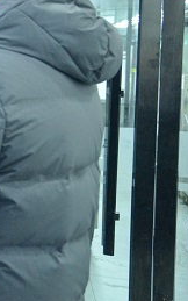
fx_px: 639
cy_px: 60
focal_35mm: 78
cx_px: -180
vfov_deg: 26.0
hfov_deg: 14.2
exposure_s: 1/100
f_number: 4
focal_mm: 31
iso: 2500
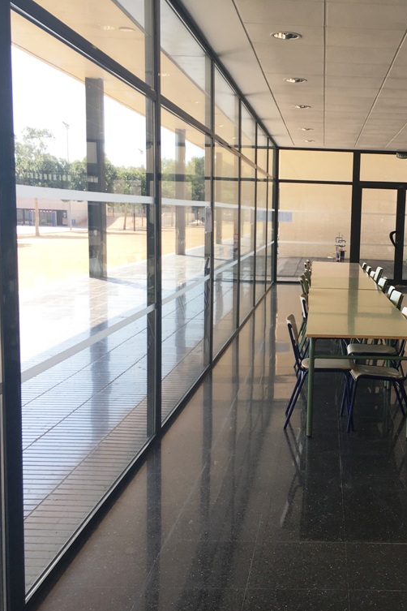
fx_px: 695
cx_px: 347
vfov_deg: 47.4
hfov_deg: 31.5
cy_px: 311
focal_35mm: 41
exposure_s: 1/292
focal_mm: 4.15
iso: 25
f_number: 2.2
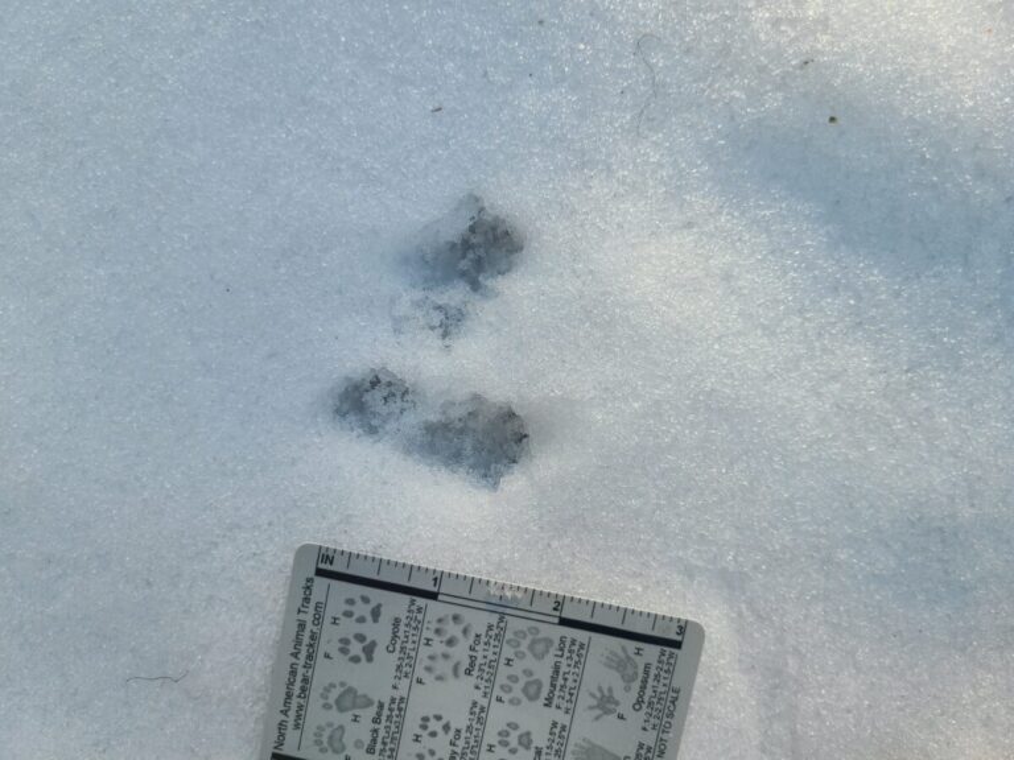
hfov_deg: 67.3
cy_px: 380
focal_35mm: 26
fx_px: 762
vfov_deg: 53.1
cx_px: 507
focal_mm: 5.4
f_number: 1.8
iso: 40
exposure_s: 1/296
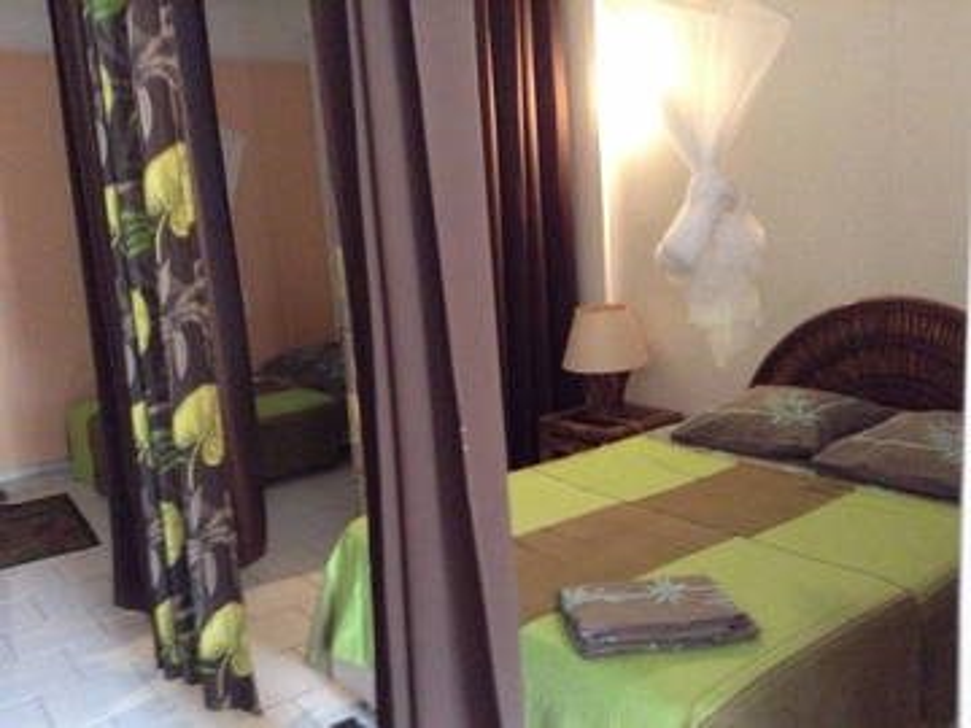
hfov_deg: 55.4
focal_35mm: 33
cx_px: 486
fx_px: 926
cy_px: 364
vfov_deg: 42.9
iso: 640
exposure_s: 1/15
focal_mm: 3.3
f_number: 2.4
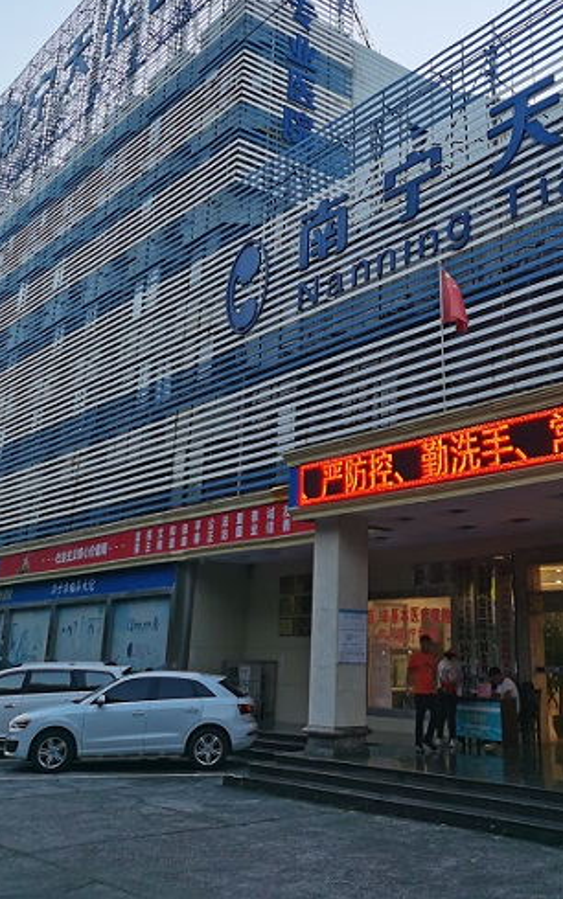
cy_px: 309
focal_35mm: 38
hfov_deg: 33.3
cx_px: 374
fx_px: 932
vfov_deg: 50.7
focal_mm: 5.58
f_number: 1.8
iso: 50
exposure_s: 1/99.9
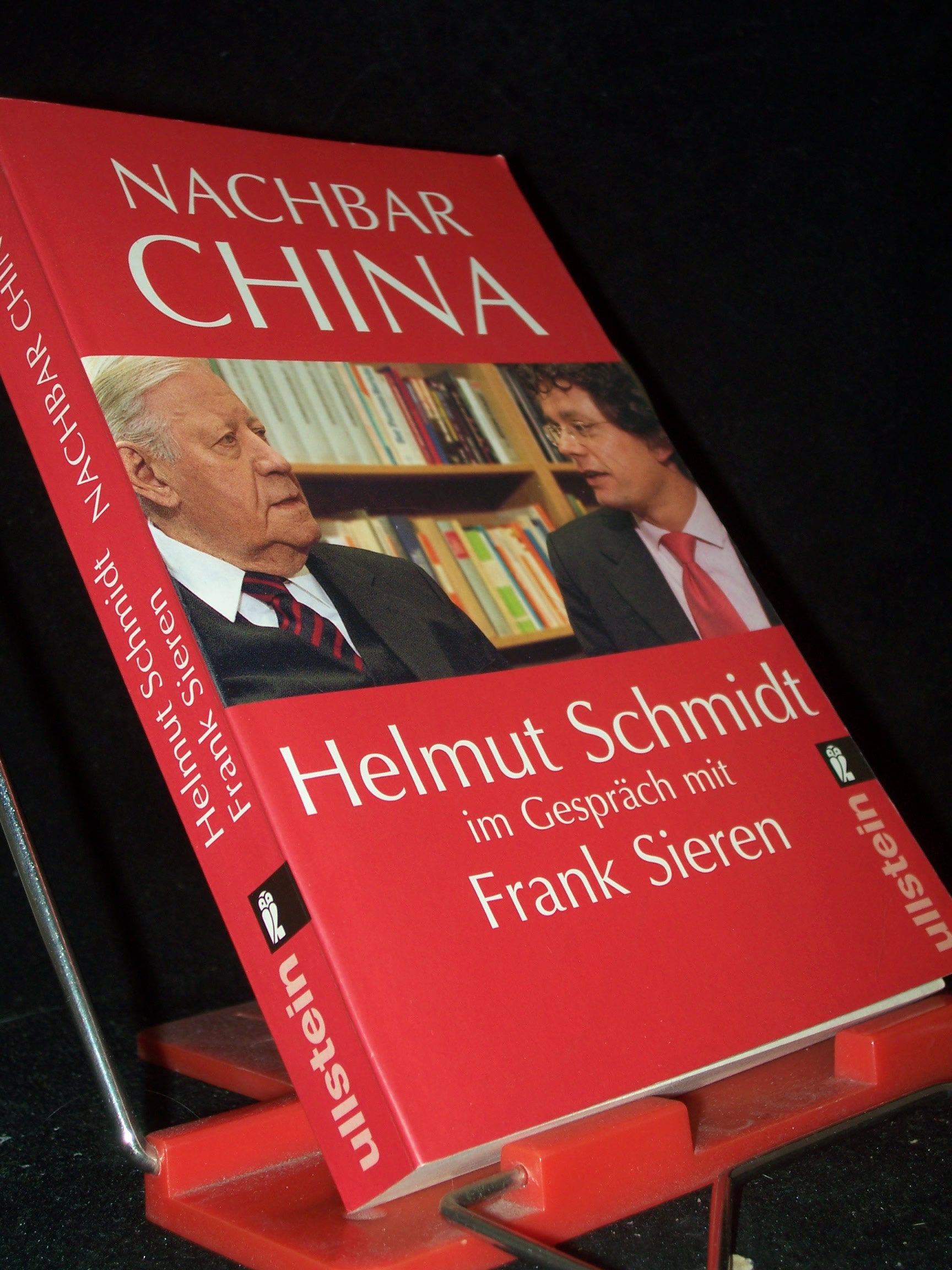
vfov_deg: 36.2
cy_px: 635
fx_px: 1943
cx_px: 476
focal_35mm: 53
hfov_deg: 27.5
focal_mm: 8.7
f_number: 3.2
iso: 80
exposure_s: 1/80
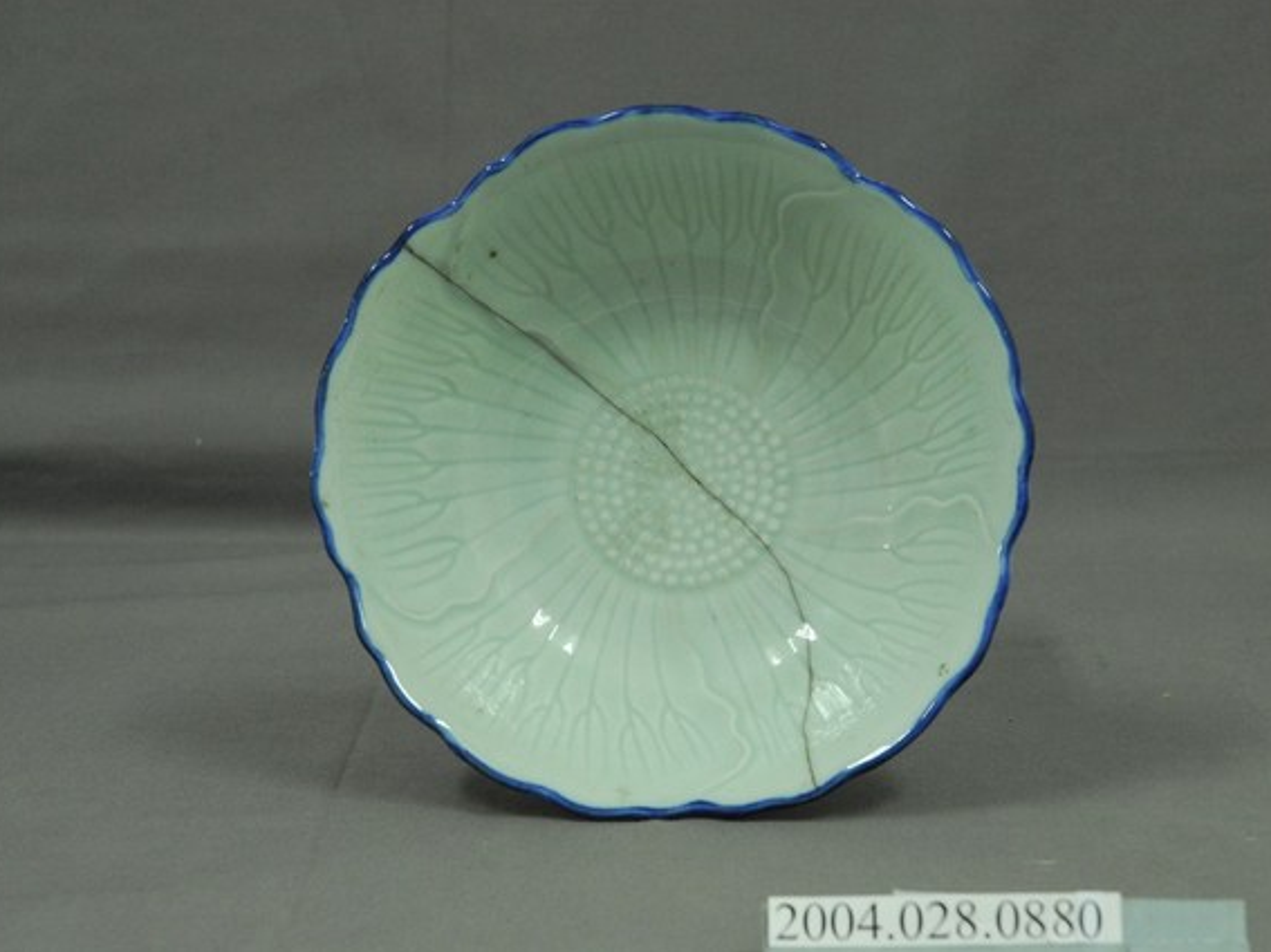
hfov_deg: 17.3
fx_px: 4185
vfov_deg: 13.0
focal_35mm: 114
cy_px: 477
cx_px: 686
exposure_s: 1/13
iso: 1000
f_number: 8
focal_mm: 70
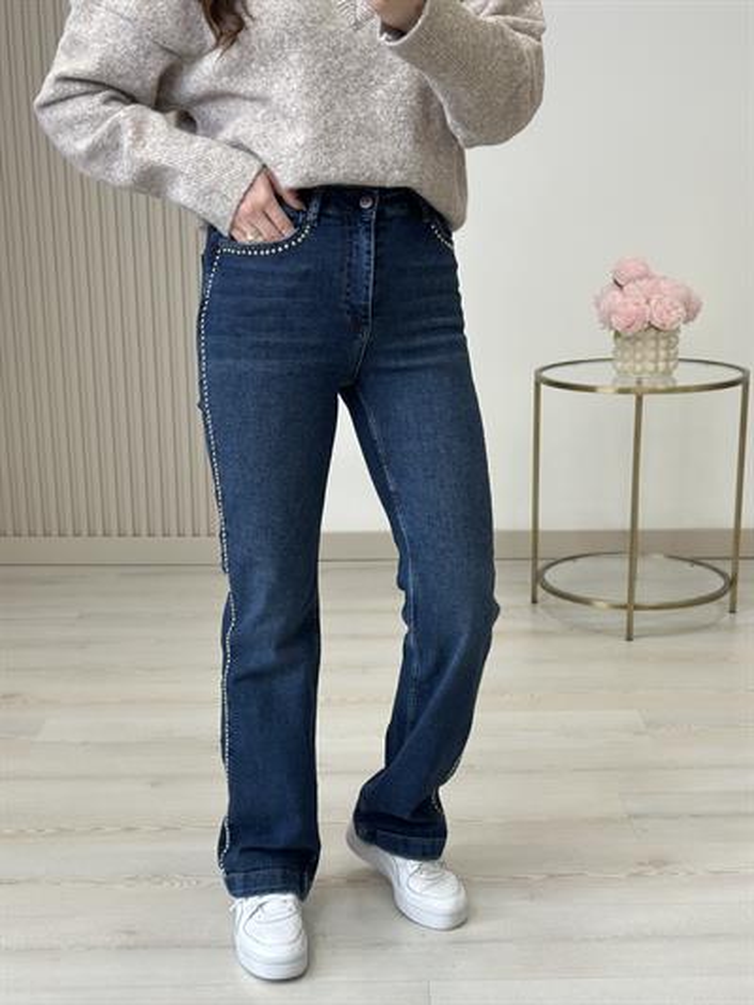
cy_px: 502
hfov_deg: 30.3
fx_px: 1393
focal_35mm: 48
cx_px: 377
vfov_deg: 39.6
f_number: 1.78
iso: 80
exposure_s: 1/283
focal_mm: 6.86
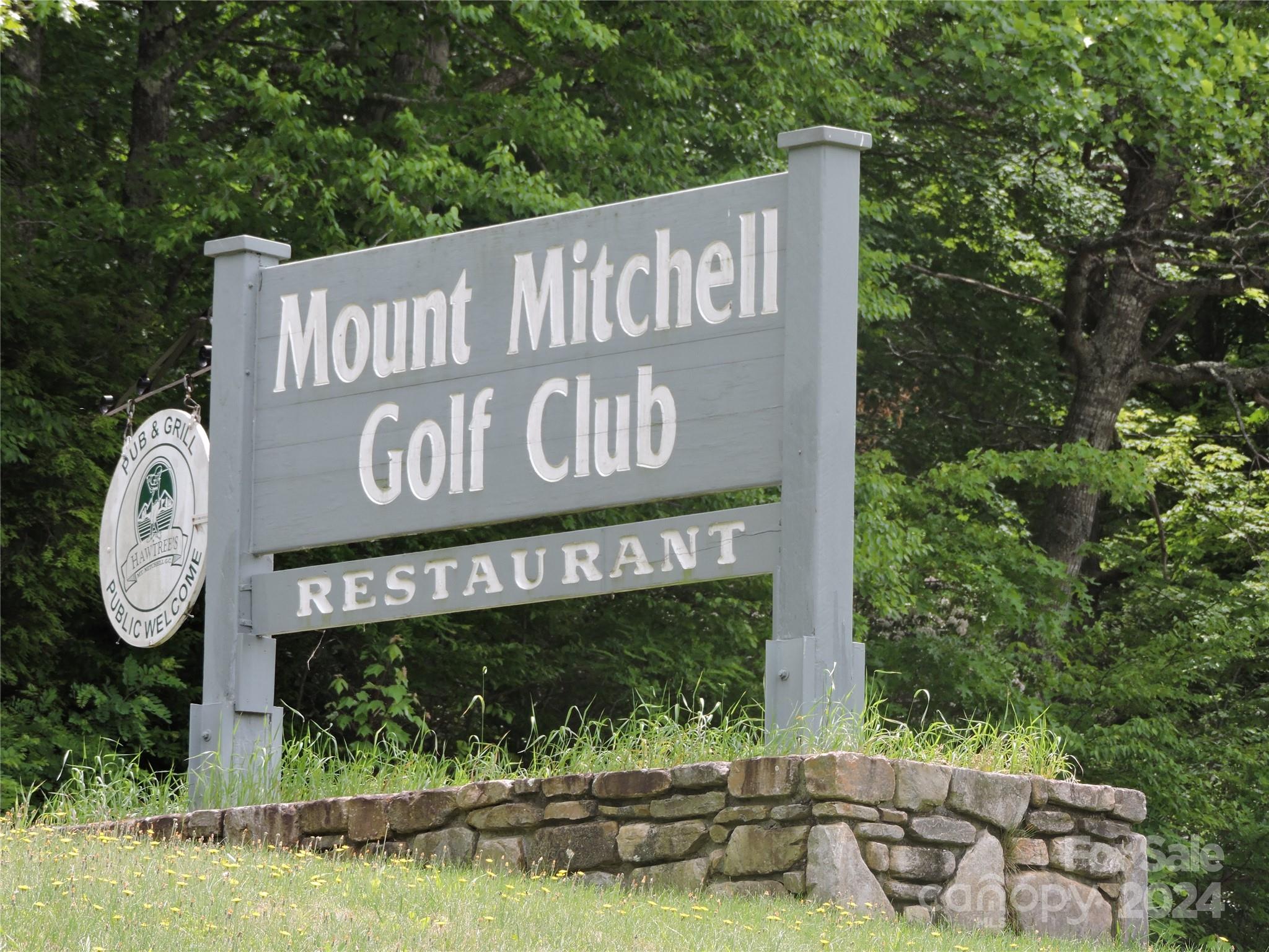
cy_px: 476
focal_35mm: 170
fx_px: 6232
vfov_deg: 8.7
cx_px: 634
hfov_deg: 11.6
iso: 100
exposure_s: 1/200
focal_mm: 30.3
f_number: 4.5
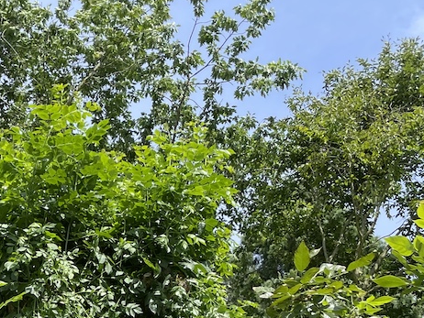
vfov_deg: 19.0
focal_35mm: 72
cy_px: 406
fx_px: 882
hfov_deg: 26.2
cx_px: 50
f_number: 1.6
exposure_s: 1/1289
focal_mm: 4.2
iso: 32
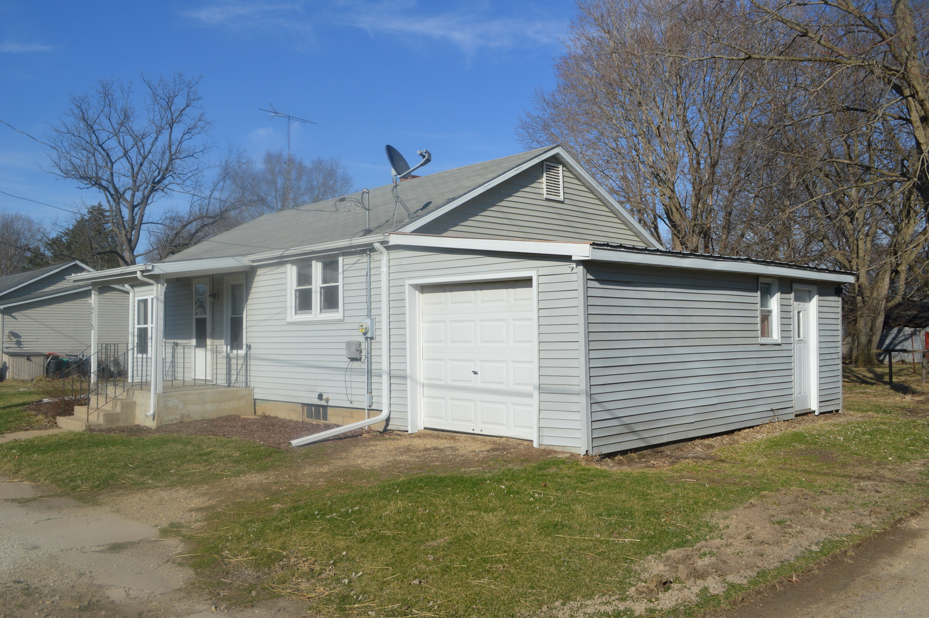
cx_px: 464
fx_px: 774
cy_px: 309
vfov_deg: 43.5
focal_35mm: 30
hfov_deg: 62.0
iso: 100
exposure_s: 1/320
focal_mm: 20
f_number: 9
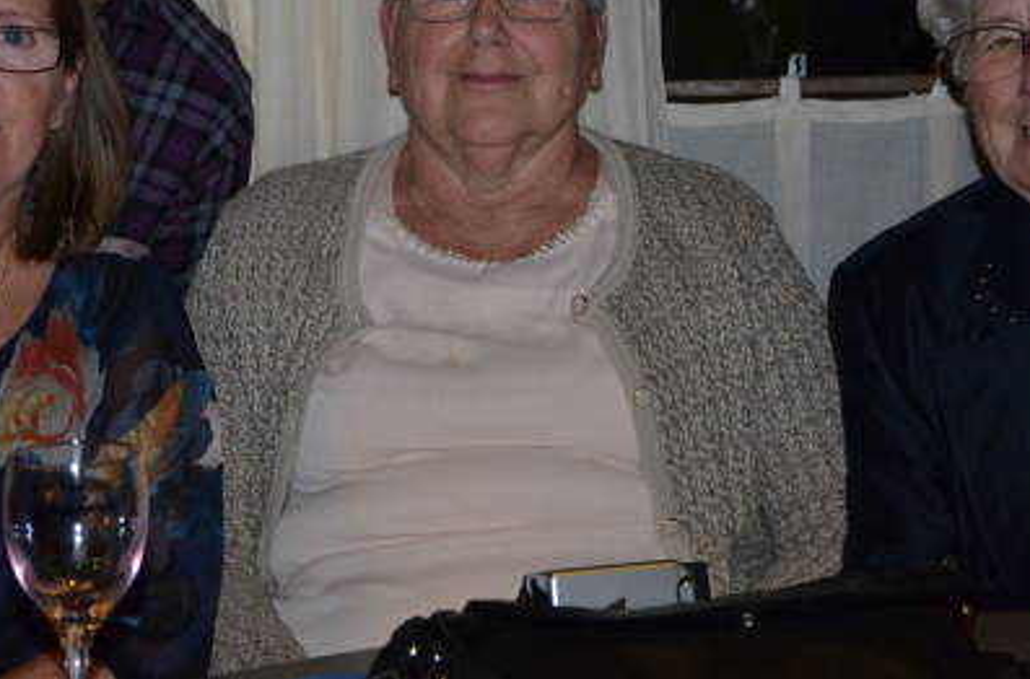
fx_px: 3103
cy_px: 170
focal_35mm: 109
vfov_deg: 12.5
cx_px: 449
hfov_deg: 18.8
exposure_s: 1/60
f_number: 4.8
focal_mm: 45
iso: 1600
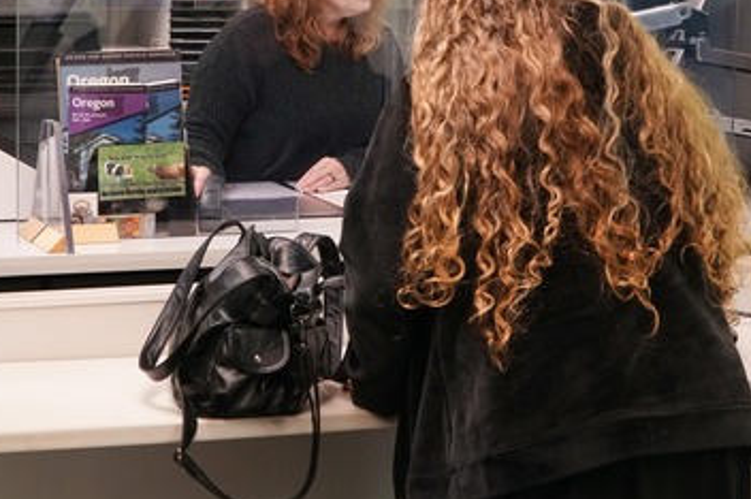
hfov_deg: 25.7
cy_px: 176
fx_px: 1642
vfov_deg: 17.3
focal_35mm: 79
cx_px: 326
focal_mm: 33
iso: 1250
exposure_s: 1/60
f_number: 5.6
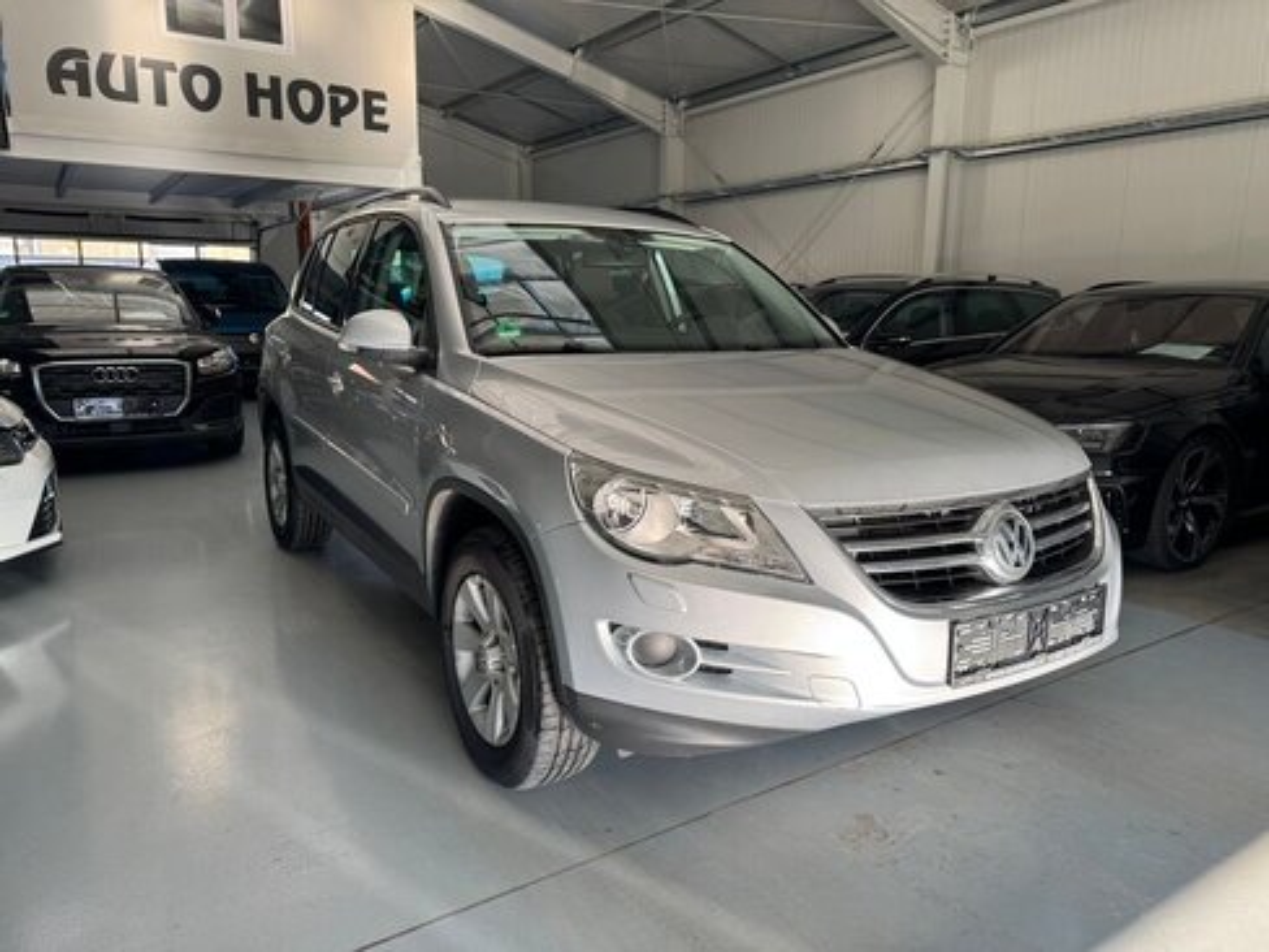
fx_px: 880
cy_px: 476
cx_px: 634
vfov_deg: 56.8
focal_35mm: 24
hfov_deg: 71.6
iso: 64
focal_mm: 6.76
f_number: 1.78
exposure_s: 1/121
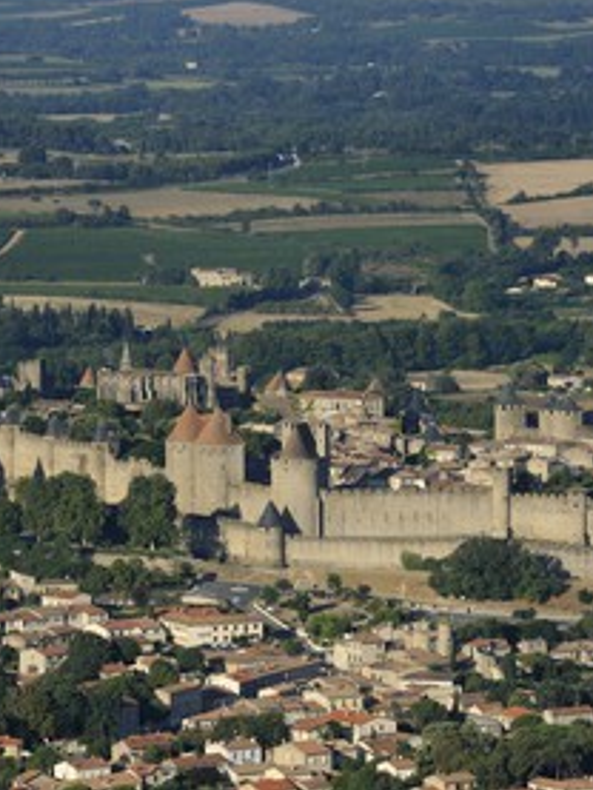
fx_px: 5980
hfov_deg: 5.7
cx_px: 325
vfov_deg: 7.6
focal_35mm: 262
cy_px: 394
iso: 200
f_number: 6.3
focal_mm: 180
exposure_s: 1/800
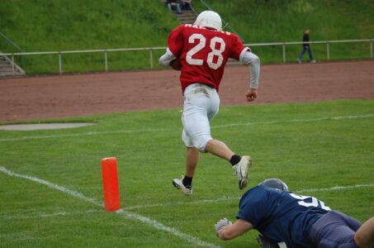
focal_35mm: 105
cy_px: 124
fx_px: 1089
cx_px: 187
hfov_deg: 19.5
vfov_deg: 13.0
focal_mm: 70
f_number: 4
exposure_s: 1/1000
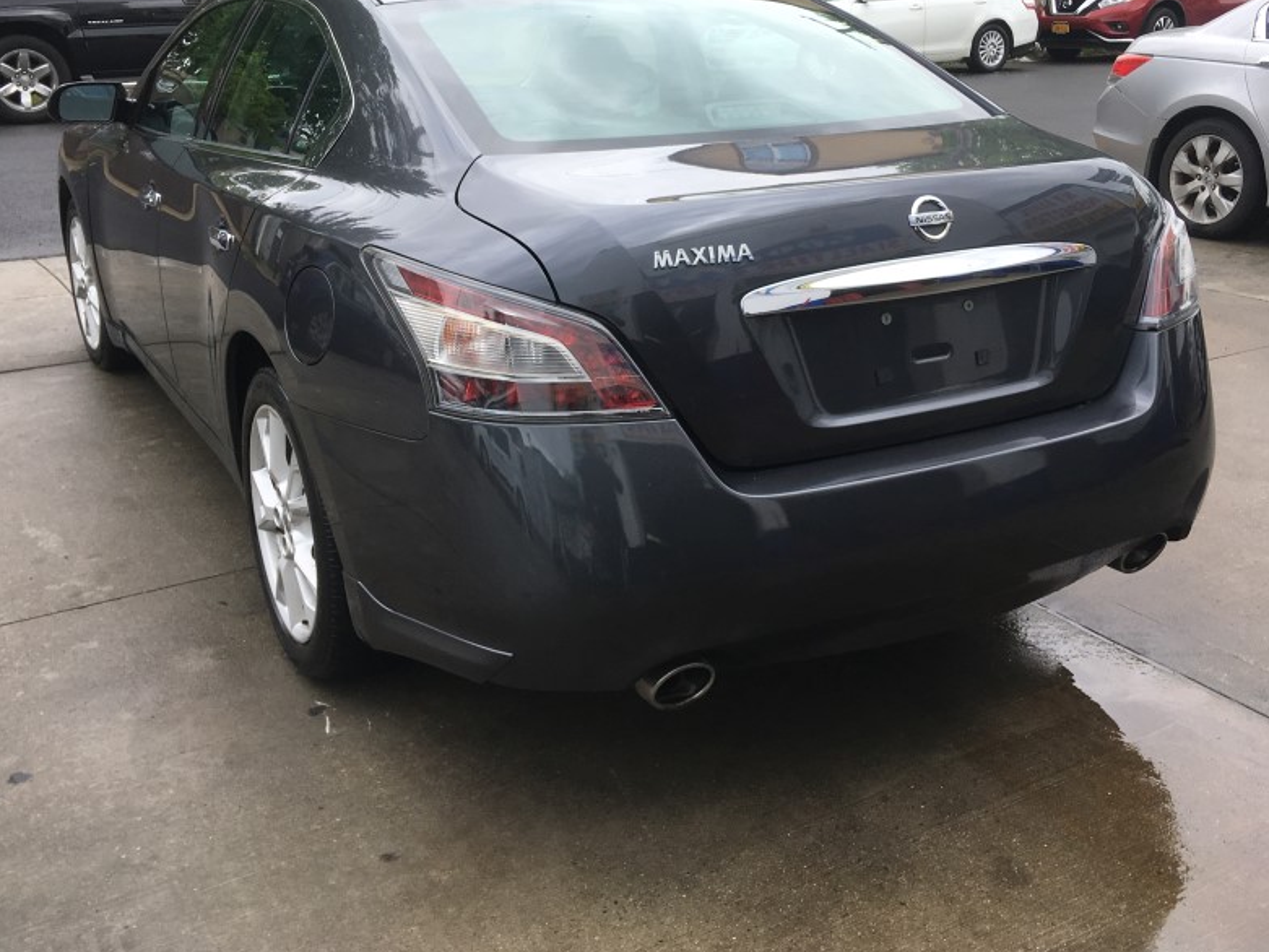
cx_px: 648
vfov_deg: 37.5
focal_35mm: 38
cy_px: 364
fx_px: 1393
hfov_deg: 49.0
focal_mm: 4.15
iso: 25
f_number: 2.2
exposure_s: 1/455
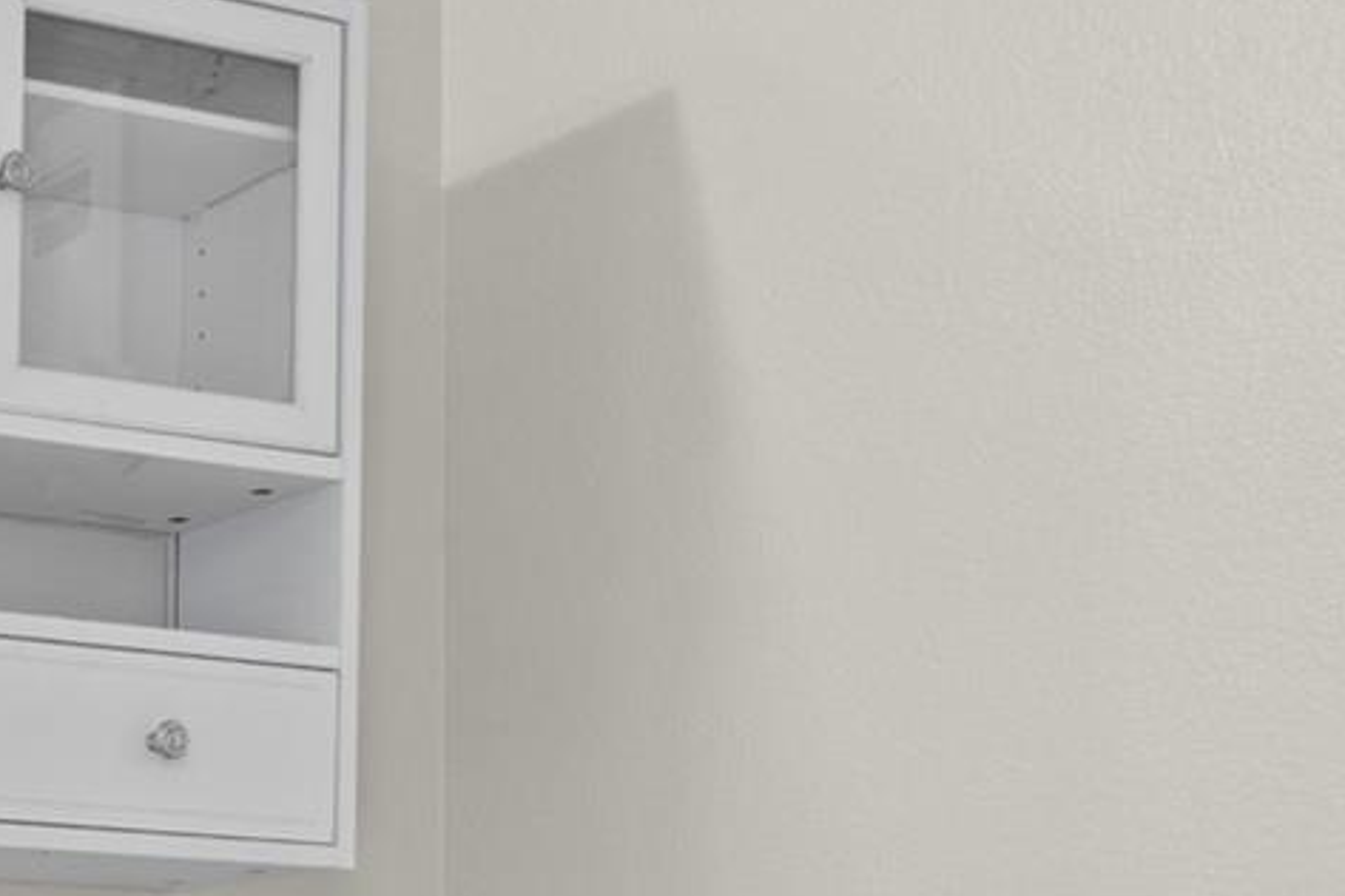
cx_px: -537
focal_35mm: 65
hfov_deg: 25.3
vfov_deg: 19.4
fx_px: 2427
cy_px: 1153
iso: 250
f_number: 11
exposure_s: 1.6
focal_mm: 10
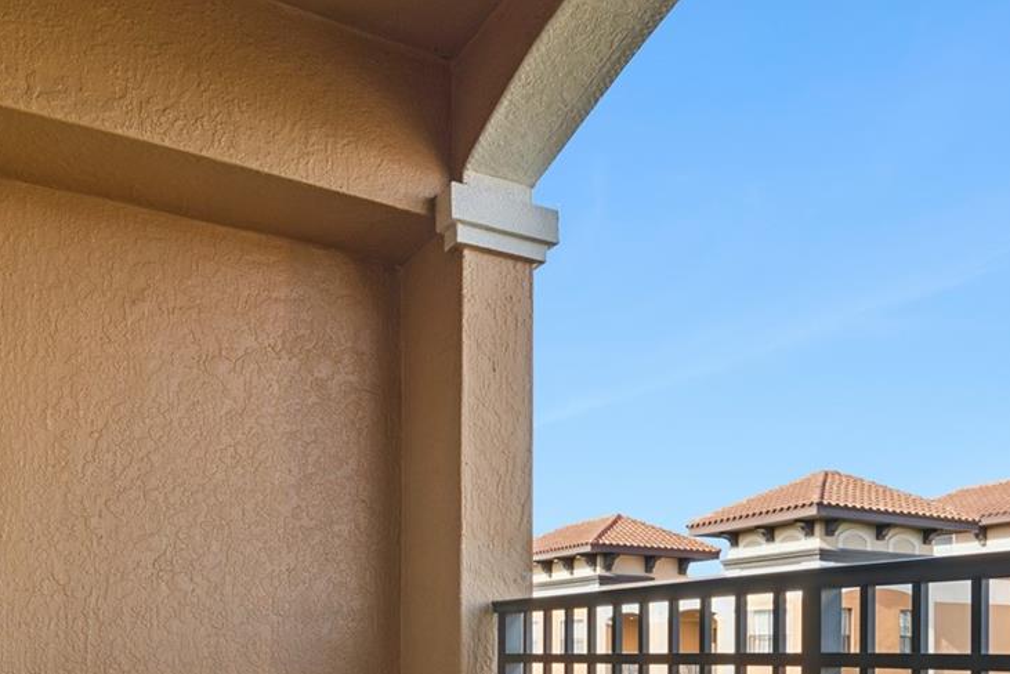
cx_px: 655
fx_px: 982
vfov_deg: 35.0
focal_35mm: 35
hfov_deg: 53.6
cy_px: 647
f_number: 10
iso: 200
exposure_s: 1/50
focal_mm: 16
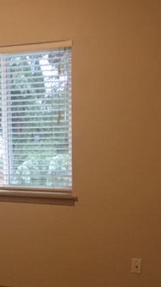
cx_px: -11
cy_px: 183
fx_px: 448
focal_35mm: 59
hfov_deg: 19.6
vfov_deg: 35.2
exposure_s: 1/30
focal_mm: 4.15
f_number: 2.2
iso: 125
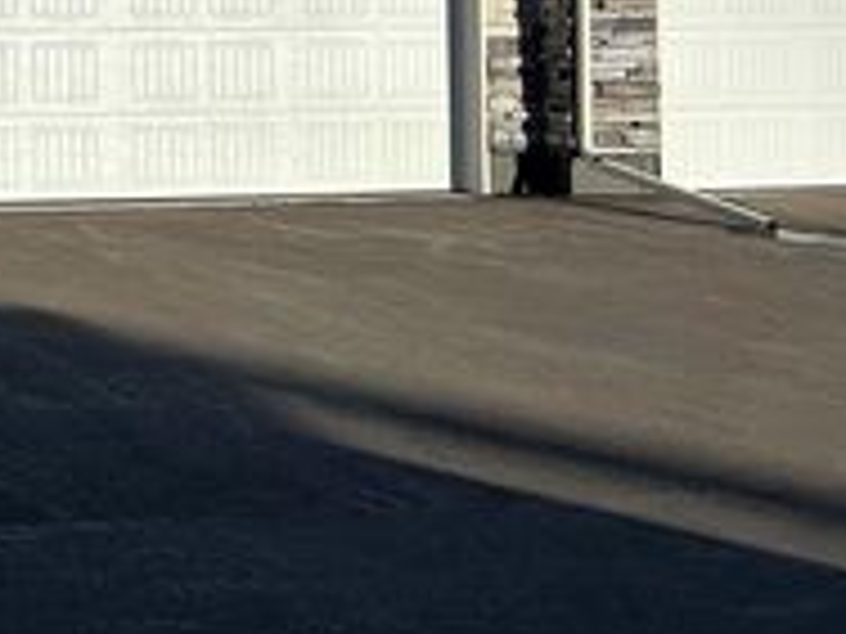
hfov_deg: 22.0
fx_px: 1955
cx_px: -243
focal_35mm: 80
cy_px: -79
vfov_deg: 17.7
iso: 50
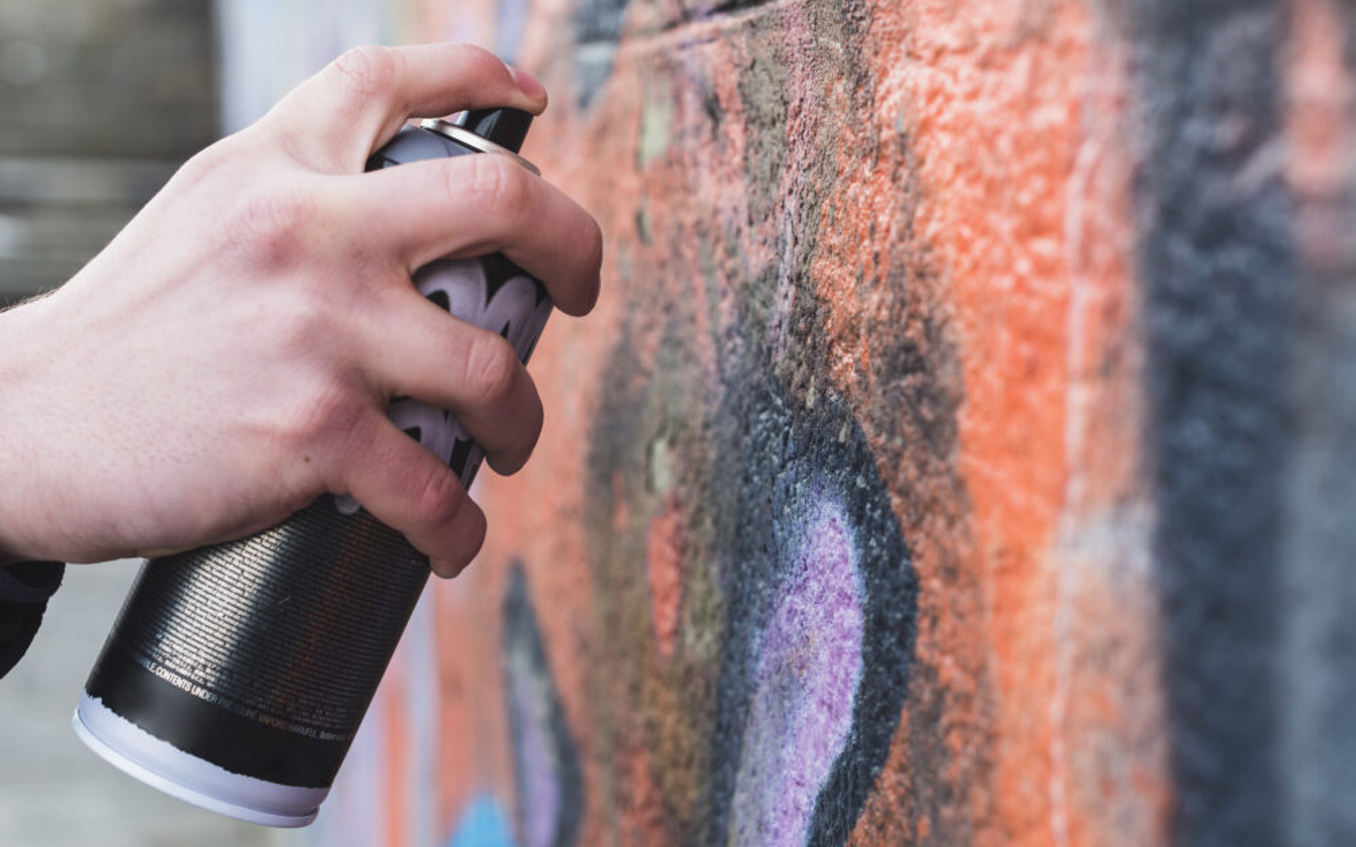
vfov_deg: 24.9
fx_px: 1921
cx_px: 671
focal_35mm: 52
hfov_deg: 38.9
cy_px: 399
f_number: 5
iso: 200
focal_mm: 50
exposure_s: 1/160
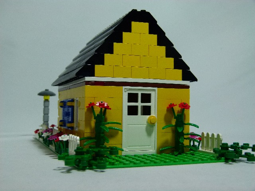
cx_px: 128
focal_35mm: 50
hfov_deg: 38.2
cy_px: 96
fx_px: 368
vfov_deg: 29.1
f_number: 3.2
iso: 200
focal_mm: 9
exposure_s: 1/60
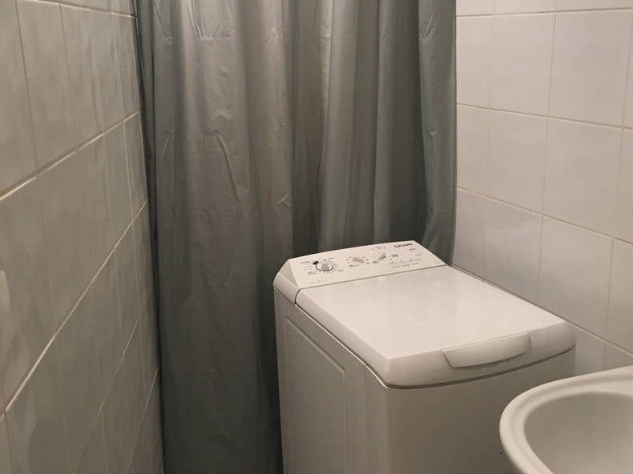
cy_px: 237
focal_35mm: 29
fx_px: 530
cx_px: 316
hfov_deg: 61.7
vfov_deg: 48.2
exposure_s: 1/33
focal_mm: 4.15
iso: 200
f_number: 2.2
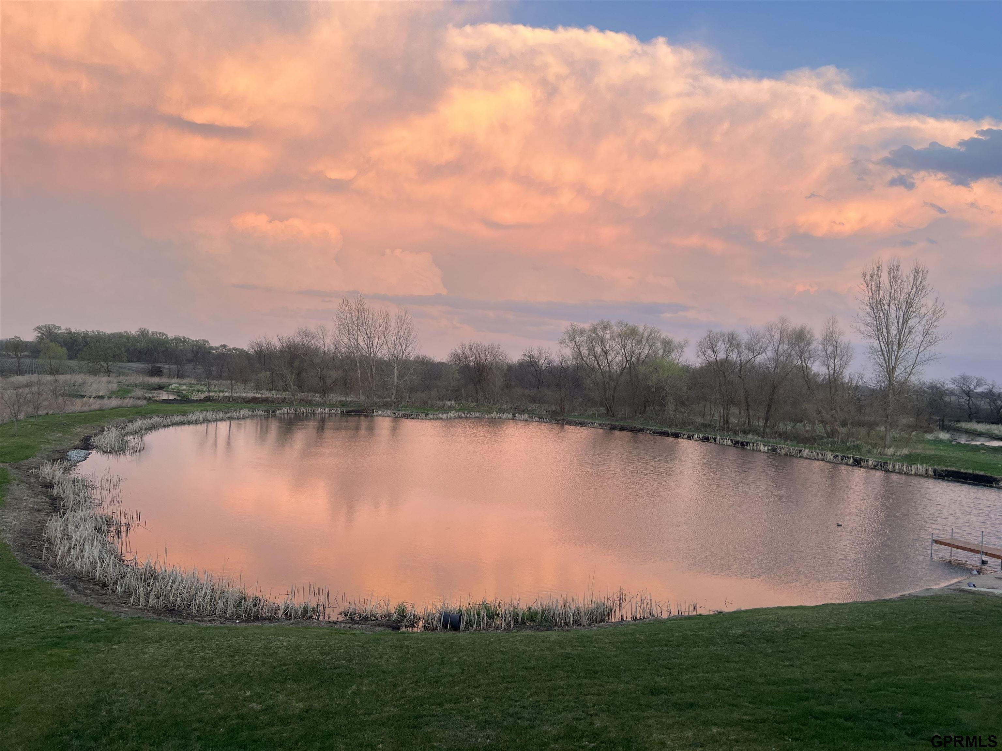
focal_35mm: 26
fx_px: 753
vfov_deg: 53.1
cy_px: 376
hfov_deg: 67.3
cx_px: 501
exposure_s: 1/121
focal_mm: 5.7
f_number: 1.5
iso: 64
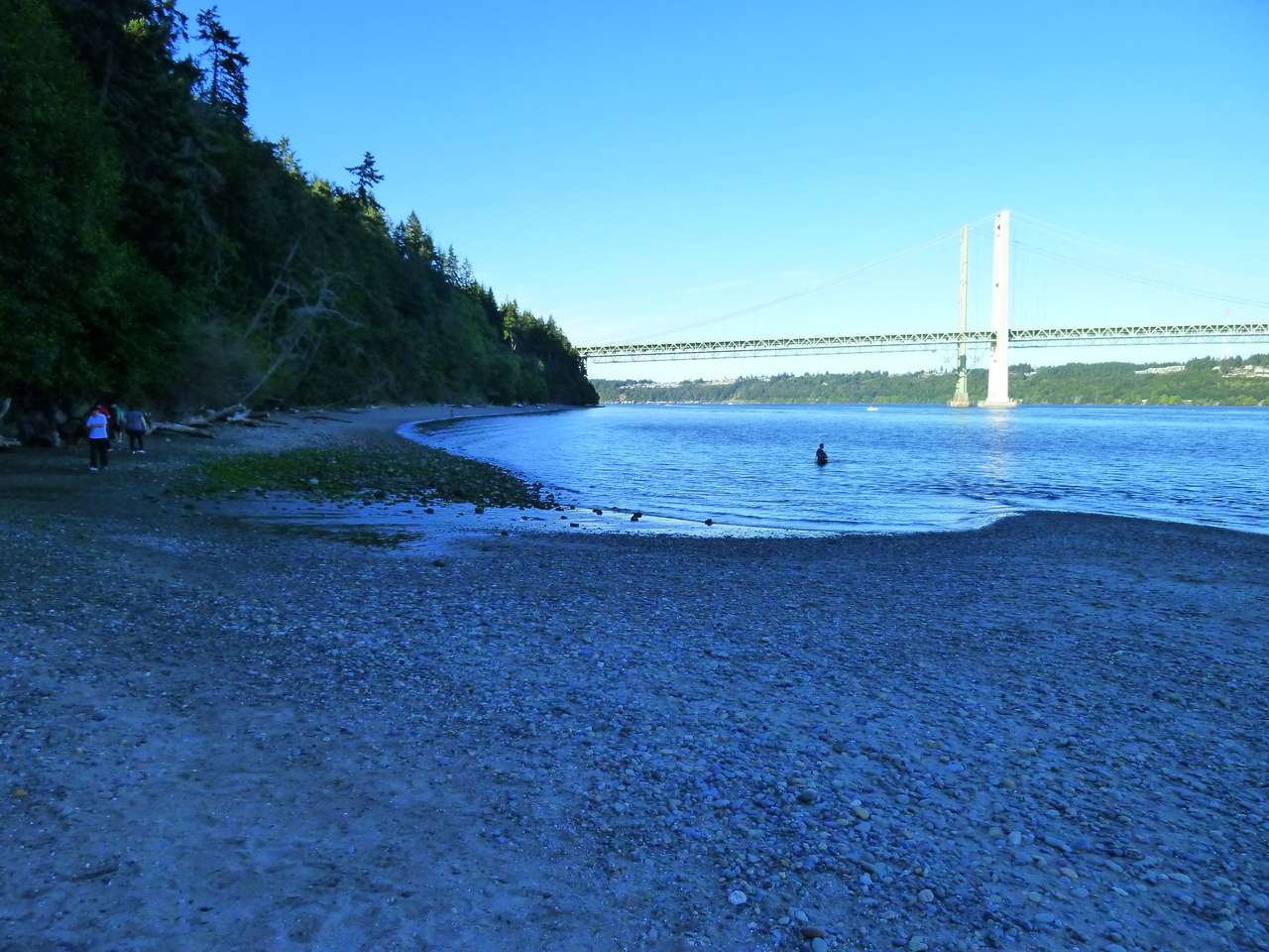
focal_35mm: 25
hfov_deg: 69.4
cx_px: 634
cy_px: 476
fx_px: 916
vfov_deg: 54.9
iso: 200
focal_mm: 4.5
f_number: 3.3
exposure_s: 1/400
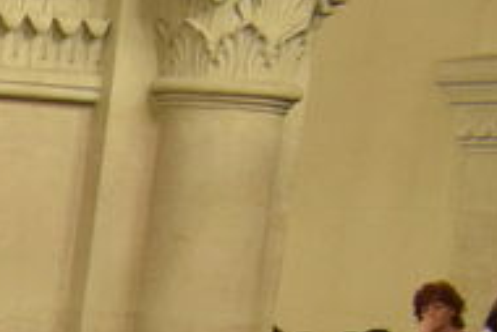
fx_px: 2749
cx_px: -1088
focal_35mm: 199
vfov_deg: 6.2
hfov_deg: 8.4
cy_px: 1091
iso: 1800
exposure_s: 1/30
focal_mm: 18
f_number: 3.5
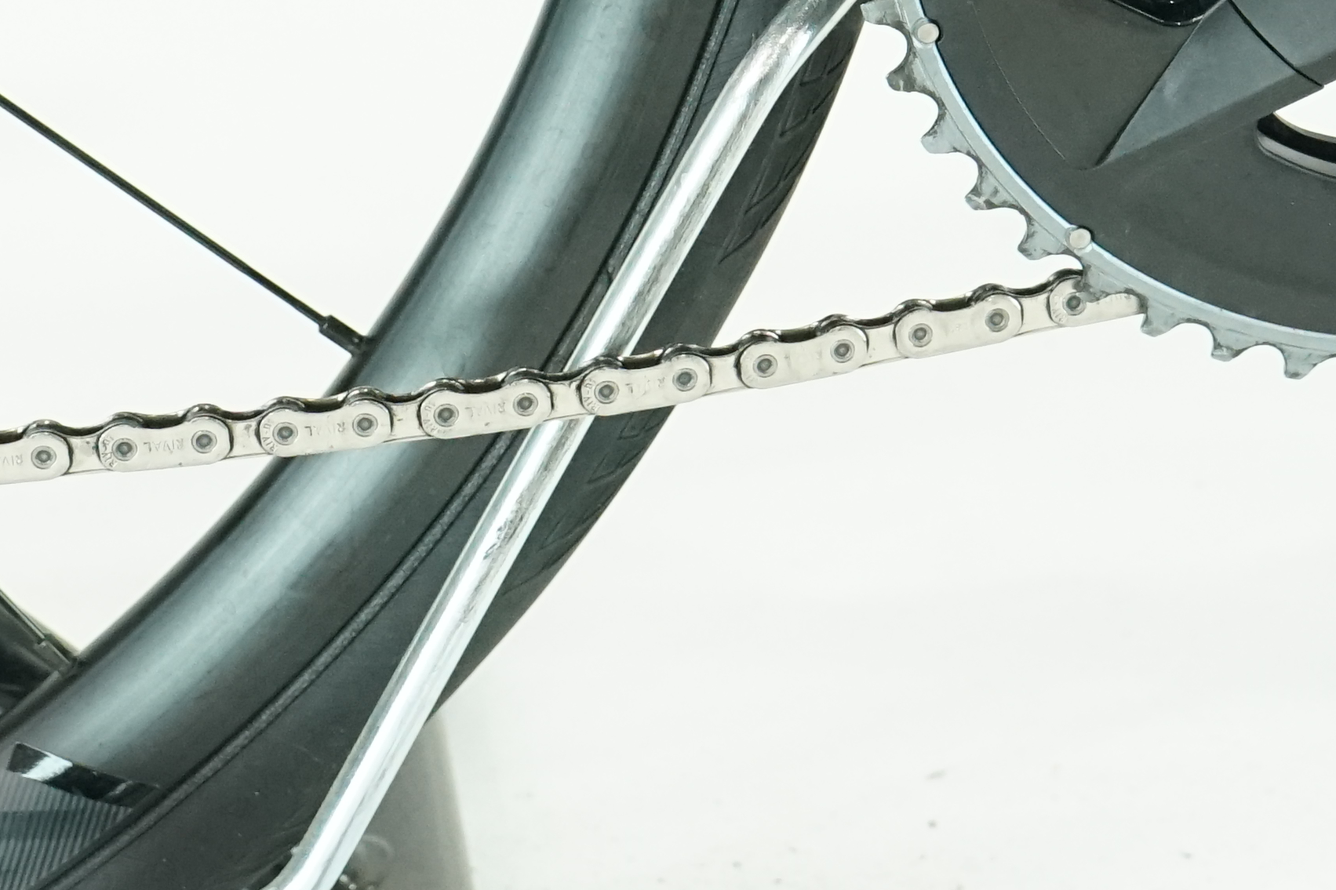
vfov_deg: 9.2
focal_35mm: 148
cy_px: -162
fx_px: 5492
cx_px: 459
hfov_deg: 13.9
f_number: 6.3
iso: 3200
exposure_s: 1/200
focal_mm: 42
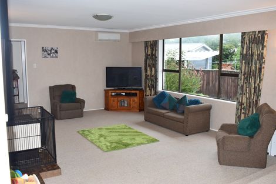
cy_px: 92
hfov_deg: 57.2
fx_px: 253
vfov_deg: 39.9
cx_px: 138
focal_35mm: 33
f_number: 5.6
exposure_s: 1/125
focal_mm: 22
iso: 720
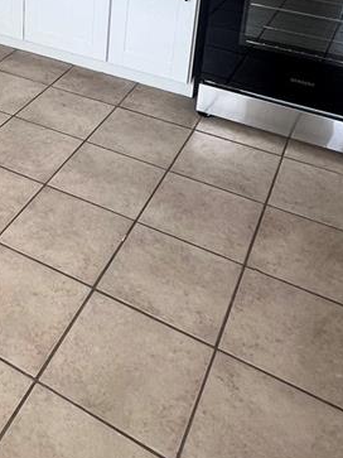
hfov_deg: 30.4
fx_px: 568
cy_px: -19
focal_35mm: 43
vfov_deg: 38.1
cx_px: -25
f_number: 1.8
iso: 64
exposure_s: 1/99
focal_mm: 1.57
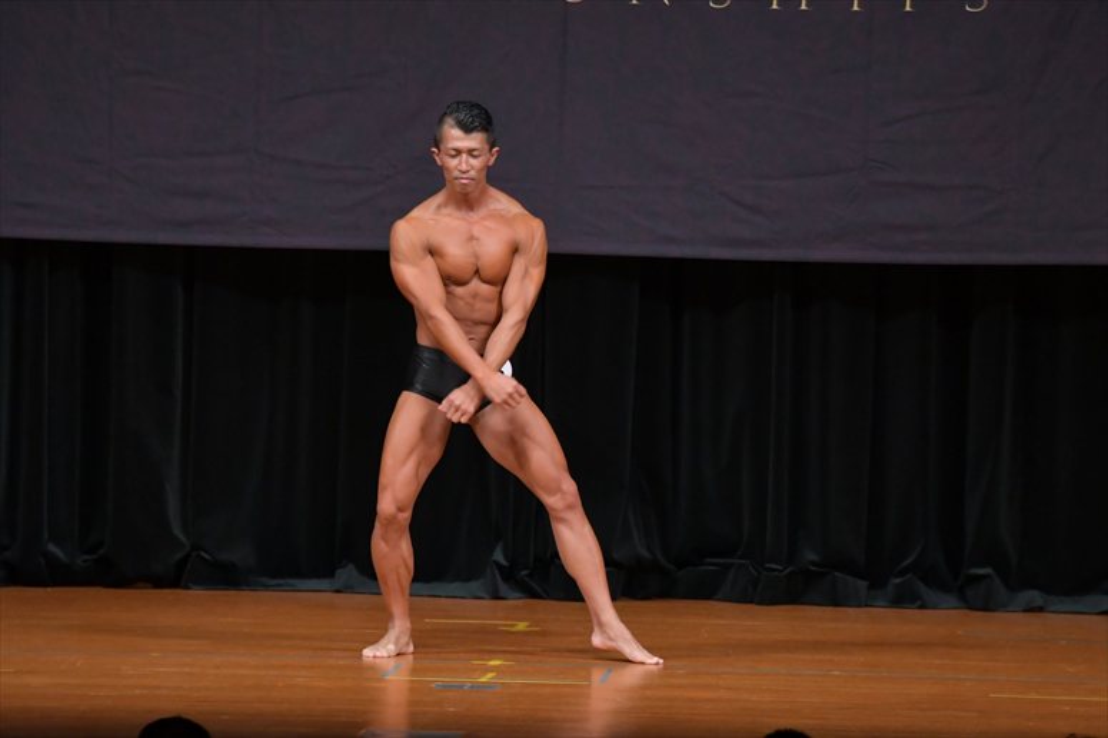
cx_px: 554
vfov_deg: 5.1
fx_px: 8306
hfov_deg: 7.6
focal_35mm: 270
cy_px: 369
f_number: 5.6
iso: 4000
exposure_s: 1/400
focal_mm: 180
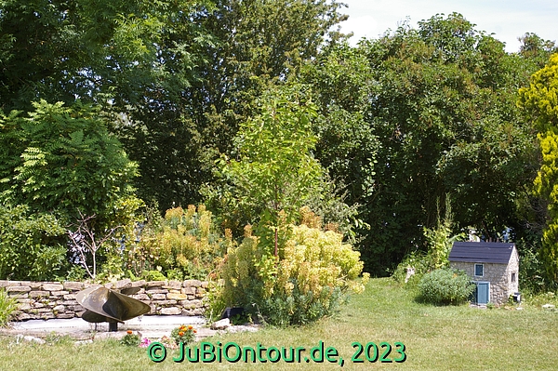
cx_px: 279
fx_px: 1045
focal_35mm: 68
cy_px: 186
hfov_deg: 29.9
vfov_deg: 20.1
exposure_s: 1/250
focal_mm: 45
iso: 200
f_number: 6.7
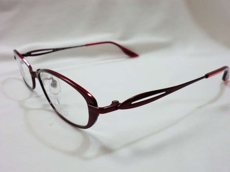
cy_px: 86
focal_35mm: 32
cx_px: 115
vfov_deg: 44.2
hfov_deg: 56.8
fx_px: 213
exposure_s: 1/60
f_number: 3.5
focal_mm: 5.8
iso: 80
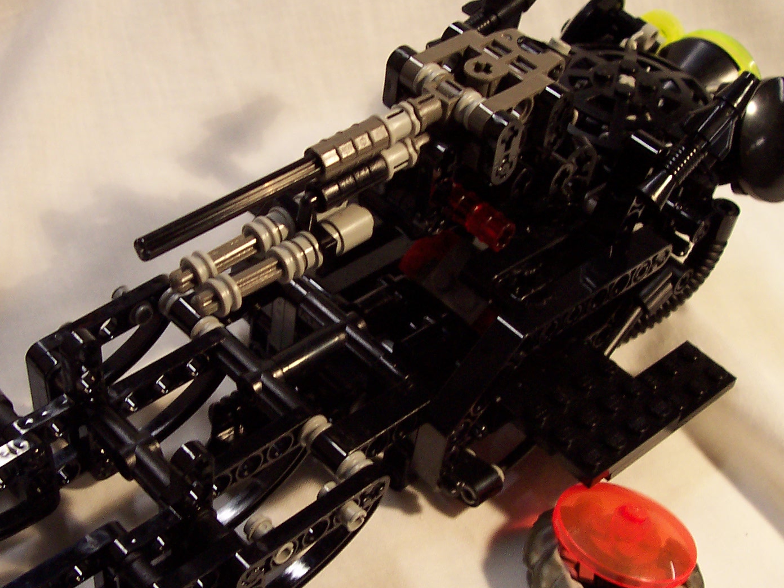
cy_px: 318
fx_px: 1223
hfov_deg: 35.5
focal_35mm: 54
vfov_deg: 27.0
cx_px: 333
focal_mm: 5.6
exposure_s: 1/30
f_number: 2.8
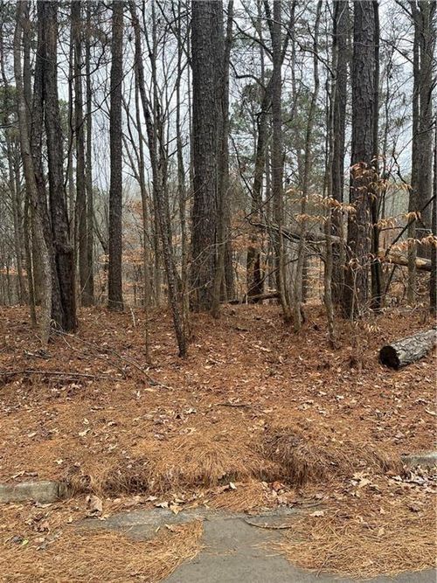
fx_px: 438
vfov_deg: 67.3
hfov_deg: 53.0
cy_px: 292
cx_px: 218
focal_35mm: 26
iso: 50
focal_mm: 5.1
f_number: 1.6
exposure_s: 1/257
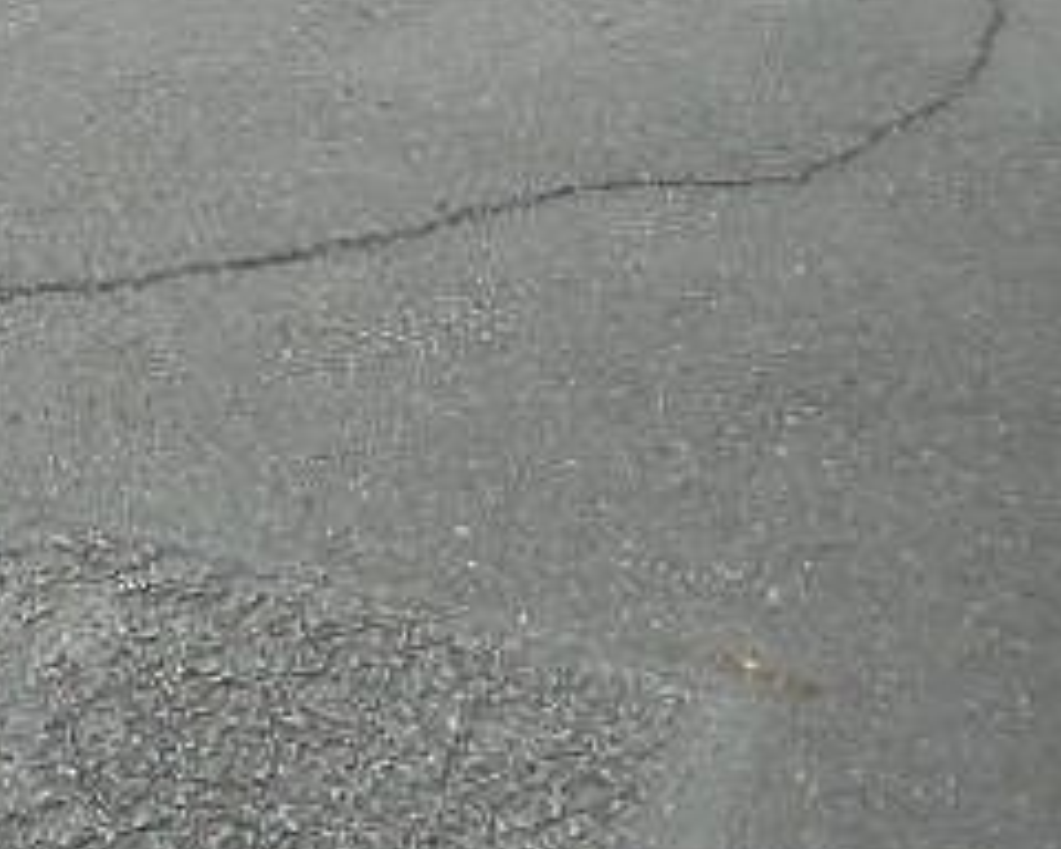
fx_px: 2041
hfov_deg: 28.5
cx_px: 221
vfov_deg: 22.6
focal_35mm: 65
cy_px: -4
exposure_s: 1/250
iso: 280
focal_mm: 4.5
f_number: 3.7
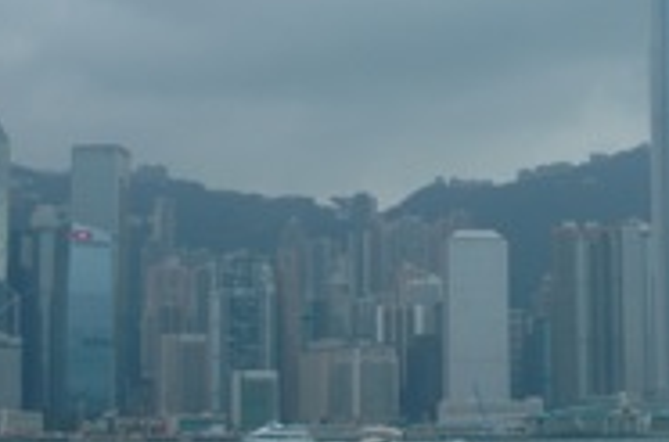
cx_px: 471
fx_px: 1798
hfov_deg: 21.0
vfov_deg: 14.0
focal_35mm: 97
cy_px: 155
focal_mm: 24
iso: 200
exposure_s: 1/250
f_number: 11
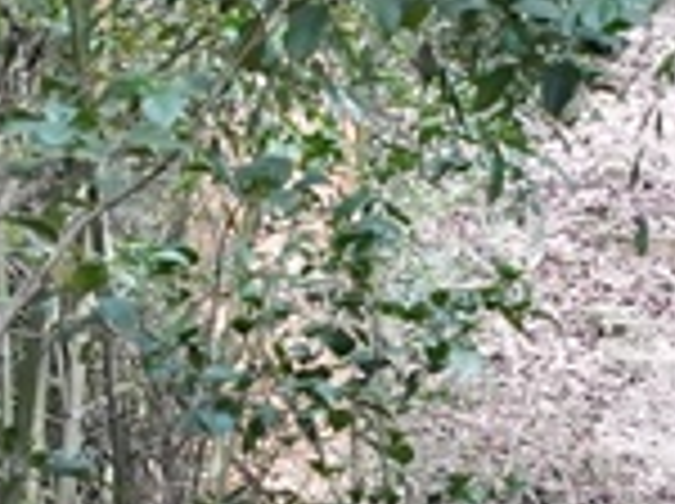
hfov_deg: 2.9
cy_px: 83
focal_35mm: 691
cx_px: 1152
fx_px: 13453
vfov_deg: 2.1
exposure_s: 1/640
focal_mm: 70
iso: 3200
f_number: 5.6
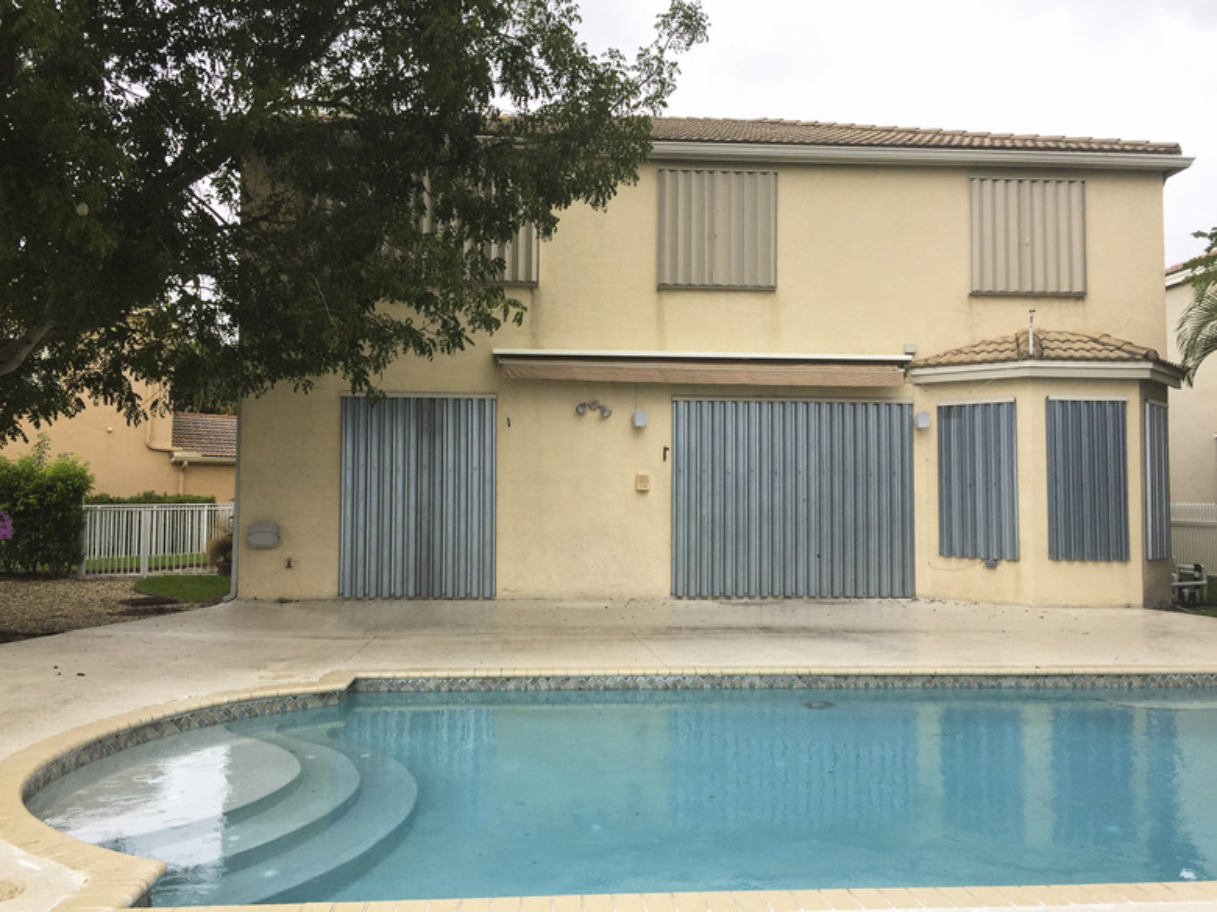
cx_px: 608
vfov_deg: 48.2
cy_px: 456
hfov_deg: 61.7
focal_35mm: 29
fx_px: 1020
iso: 32
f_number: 2.2
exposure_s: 1/460
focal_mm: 4.15
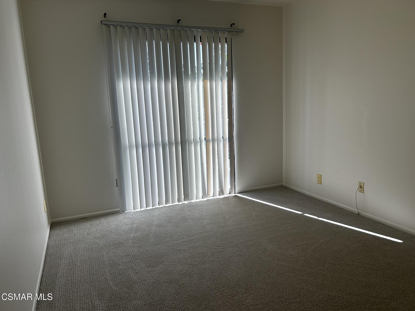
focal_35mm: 26
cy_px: 156
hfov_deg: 67.3
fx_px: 312
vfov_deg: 53.1
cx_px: 208
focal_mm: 5.7
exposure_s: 1/650
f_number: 1.5
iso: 50
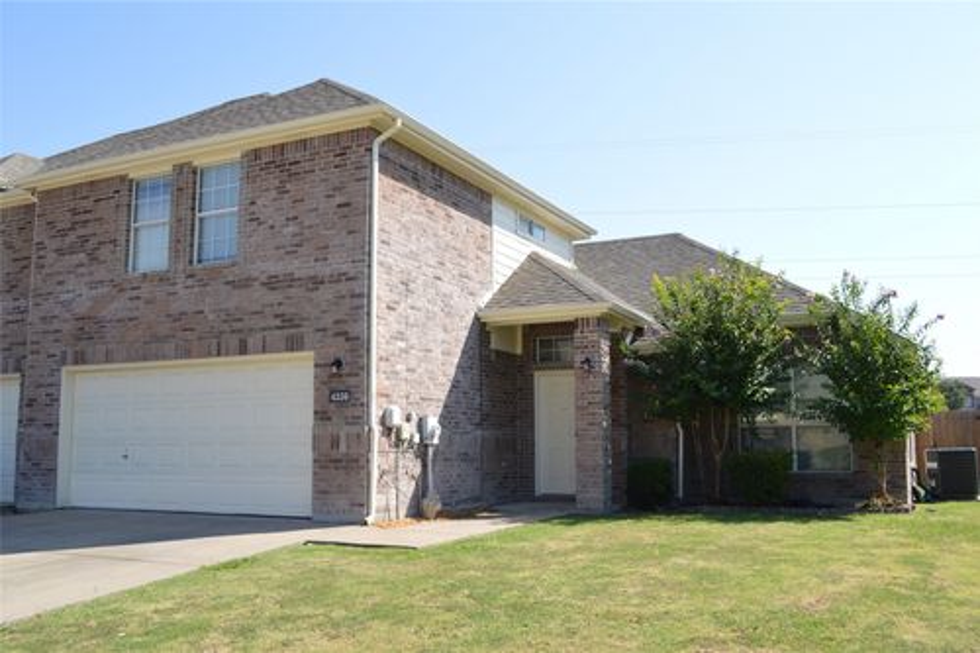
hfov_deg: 57.2
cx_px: 490
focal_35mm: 33
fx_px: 898
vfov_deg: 39.9
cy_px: 326
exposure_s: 1/200
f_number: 7.1
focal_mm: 22
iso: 100
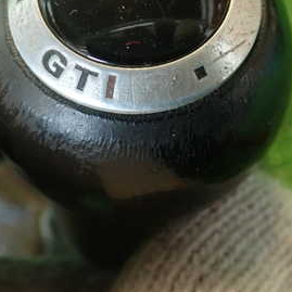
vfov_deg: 27.0
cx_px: 130
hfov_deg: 27.3
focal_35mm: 63
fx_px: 601
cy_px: 80
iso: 320
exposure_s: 1/30
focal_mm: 5.79
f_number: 2.4
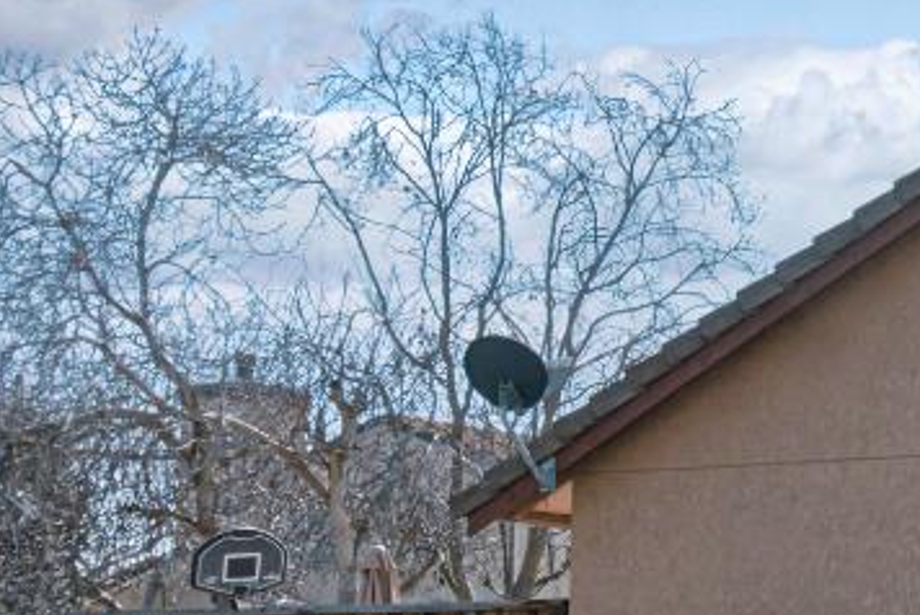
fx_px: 2583
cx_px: 1377
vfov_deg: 13.5
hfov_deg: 18.0
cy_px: 540
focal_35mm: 101
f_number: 10
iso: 160
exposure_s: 1/250
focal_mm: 16
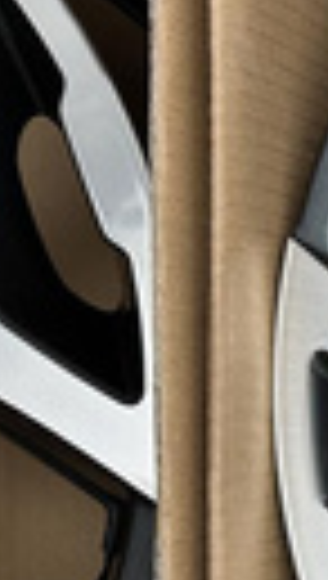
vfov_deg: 23.3
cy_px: 391
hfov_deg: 10.0
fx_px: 1401
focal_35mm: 91
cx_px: 975
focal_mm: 6.86
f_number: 1.78
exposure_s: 1/872
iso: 80
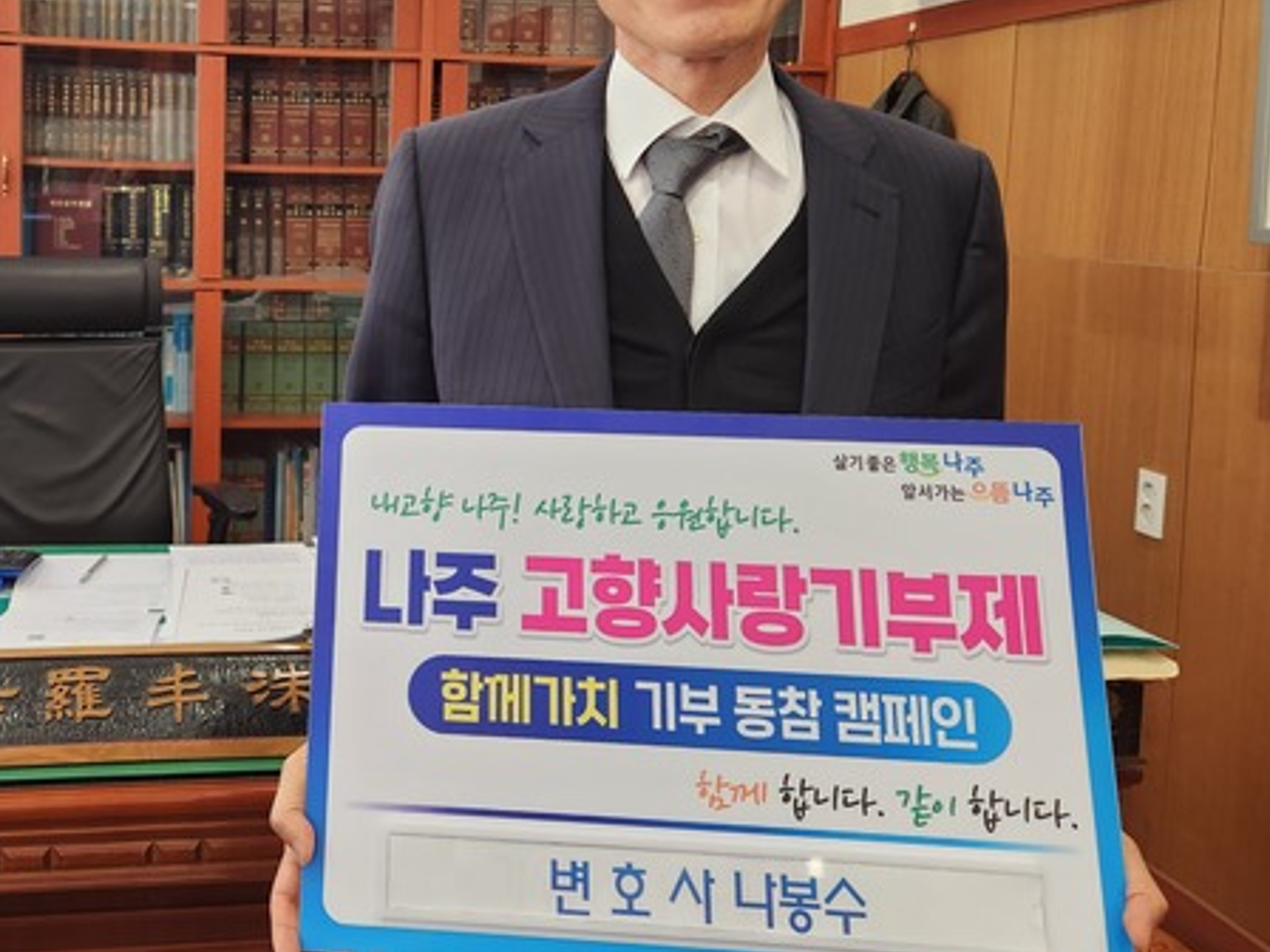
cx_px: 346
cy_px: 285
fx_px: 1394
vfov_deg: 37.1
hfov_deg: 47.5
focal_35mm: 38
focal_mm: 5.4
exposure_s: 1/120
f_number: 1.8
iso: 125
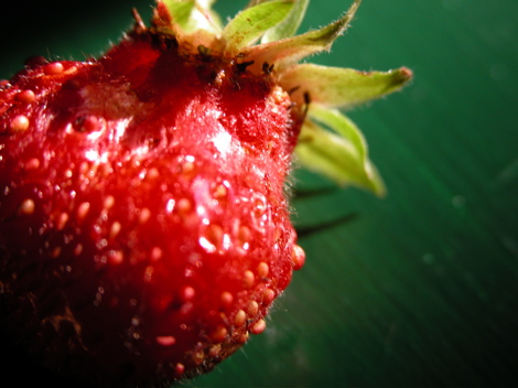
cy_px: 194
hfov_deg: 13.3
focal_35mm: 148
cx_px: 259
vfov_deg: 10.0
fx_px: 2214
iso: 100
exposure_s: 1/40.6
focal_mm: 37.7
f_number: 3.9
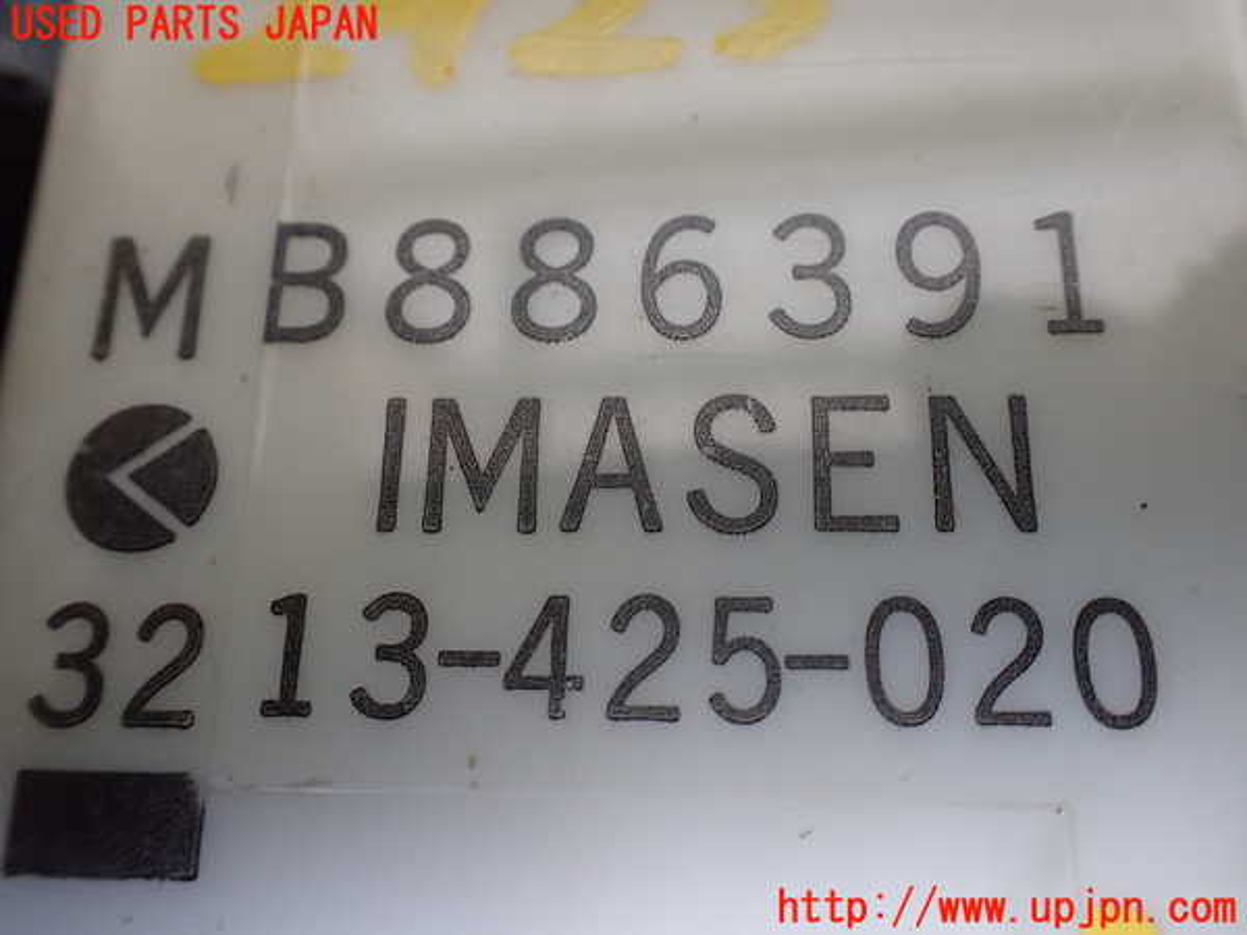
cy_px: 468
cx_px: 624
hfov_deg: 60.0
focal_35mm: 30
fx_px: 1081
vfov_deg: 46.8
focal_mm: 5.4
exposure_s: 1/125
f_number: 2.3
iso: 500
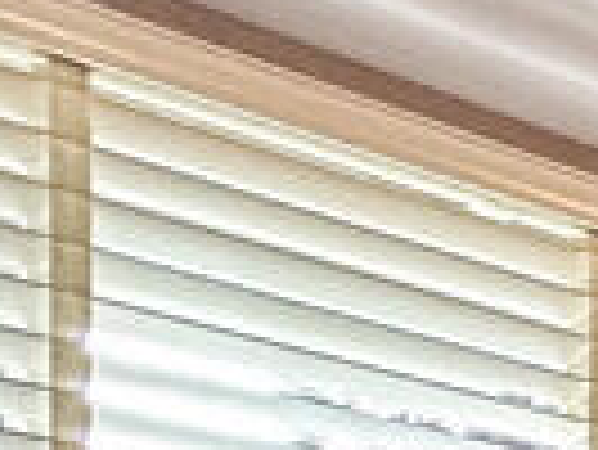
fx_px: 1867
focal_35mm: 108
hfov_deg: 9.5
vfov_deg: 10.0
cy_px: 1377
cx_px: 2113
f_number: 2.2
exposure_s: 1/50
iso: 160
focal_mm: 2.22
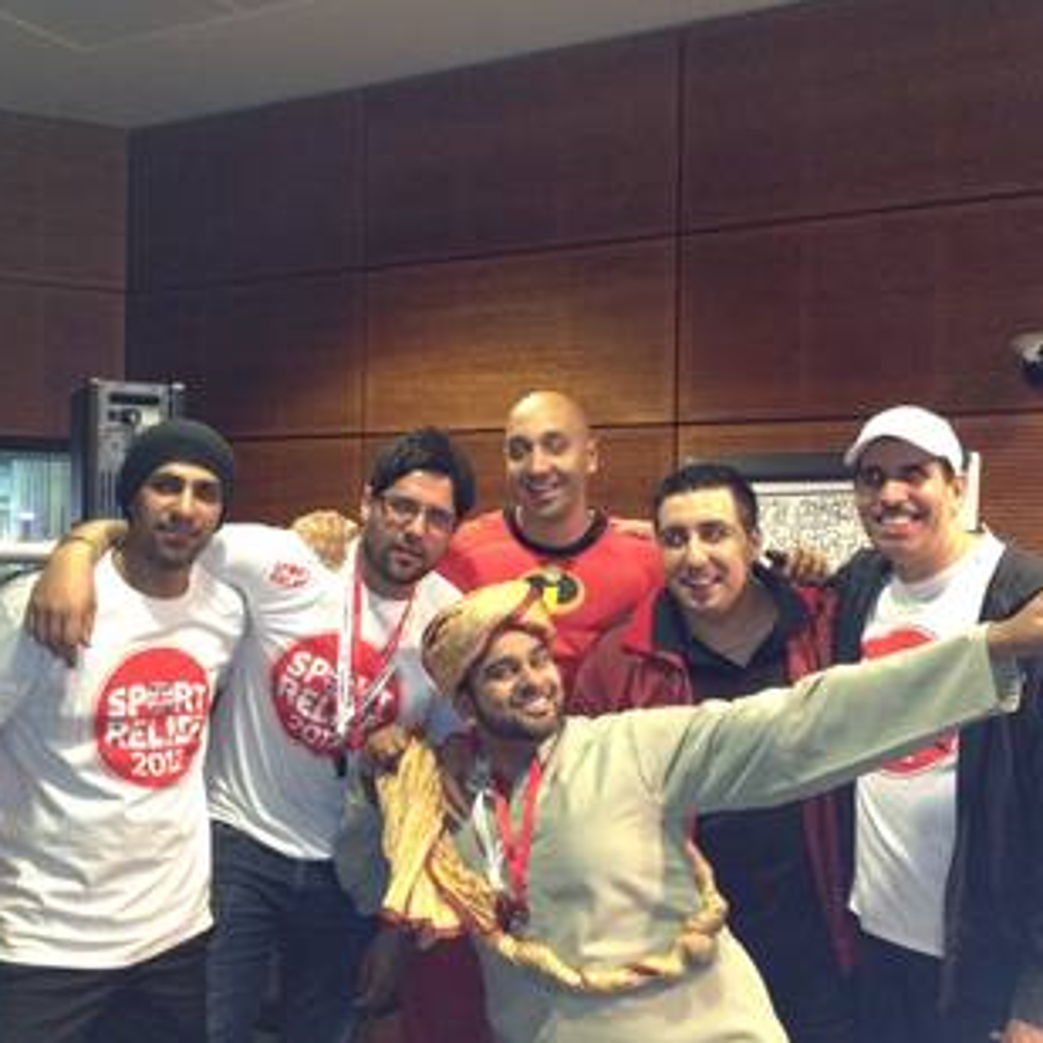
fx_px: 1432
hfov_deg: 40.0
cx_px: 510
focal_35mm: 42
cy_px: 525
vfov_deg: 40.0
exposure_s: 1/20
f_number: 2.4
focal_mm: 4.28
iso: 500
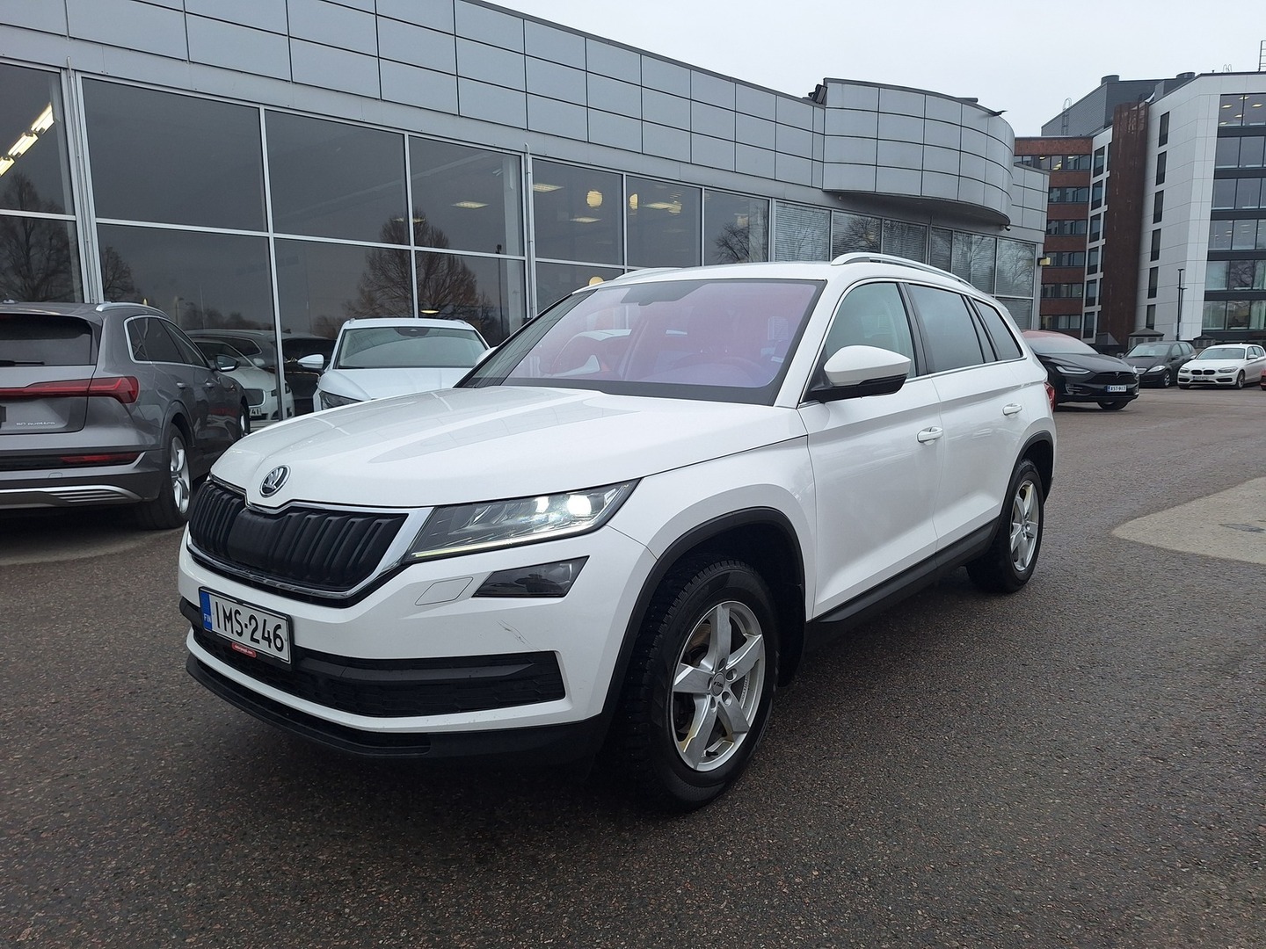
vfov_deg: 58.9
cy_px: 474
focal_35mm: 23
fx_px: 841
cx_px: 633
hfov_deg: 73.9
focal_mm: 5.54
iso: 40
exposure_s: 1/586
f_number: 1.8
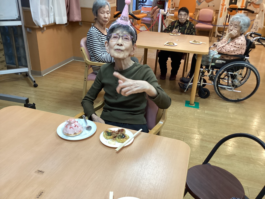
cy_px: 100
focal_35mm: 31
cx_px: 132
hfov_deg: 58.4
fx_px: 237
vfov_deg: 45.4
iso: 160
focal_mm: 3.3
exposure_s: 1/60
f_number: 2.4
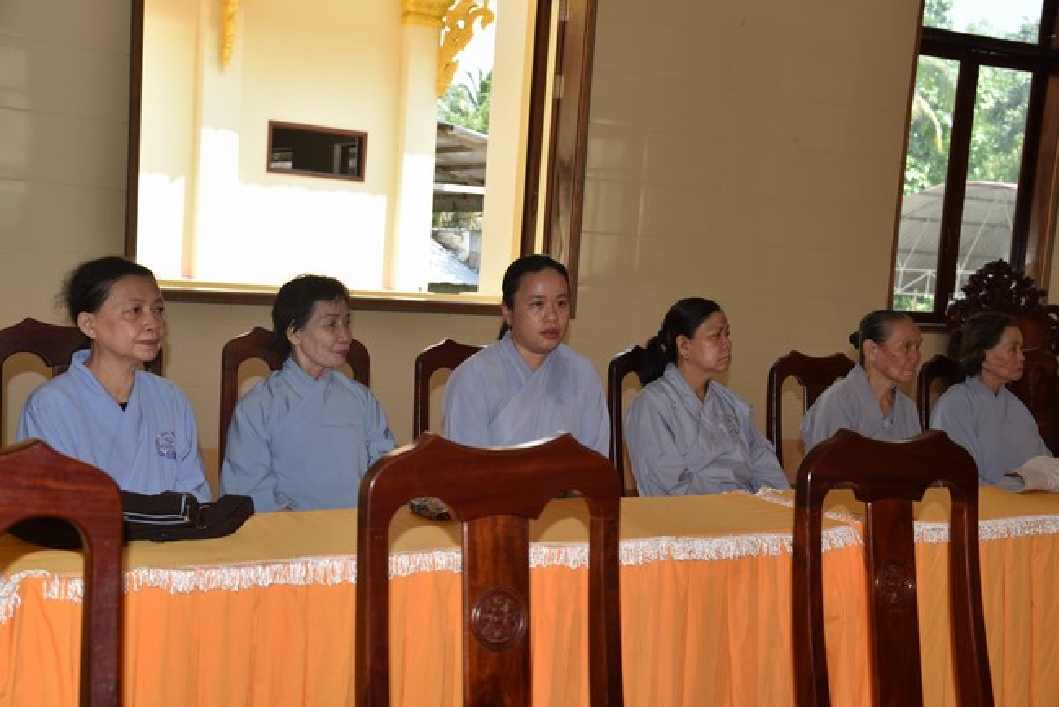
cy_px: 354
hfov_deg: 41.1
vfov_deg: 28.1
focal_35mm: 48
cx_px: 530
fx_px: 1413
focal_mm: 48
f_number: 5.6
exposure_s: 1/125
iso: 160
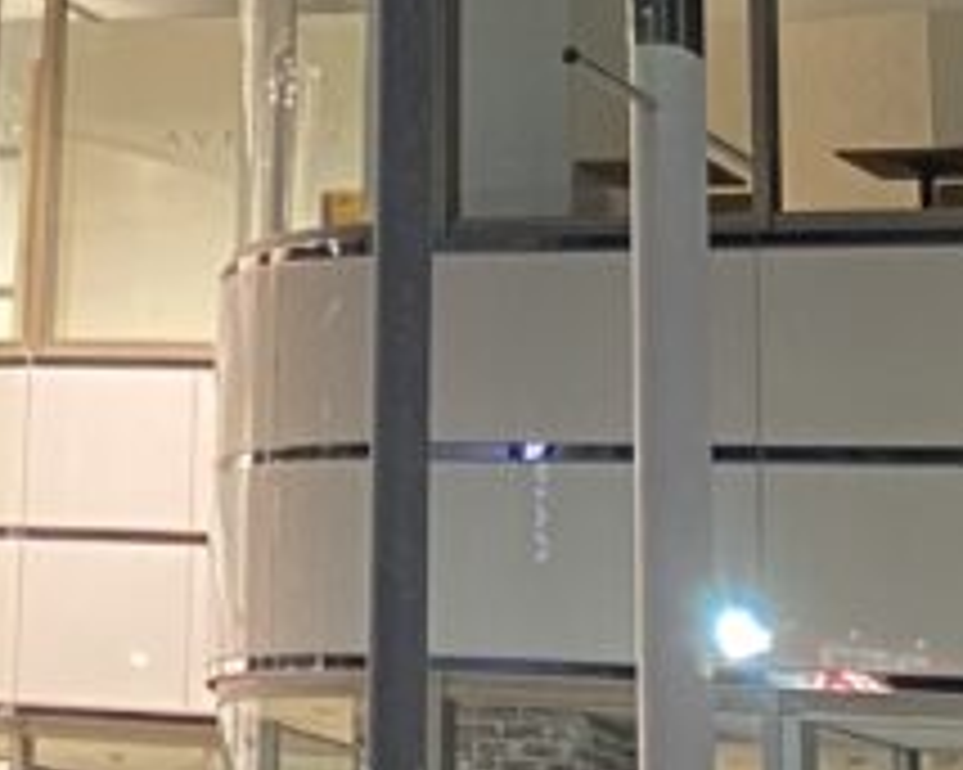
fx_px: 4330
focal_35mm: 152
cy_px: -950
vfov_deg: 9.3
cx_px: -518
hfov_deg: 12.1
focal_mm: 4.25
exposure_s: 1/50
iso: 500
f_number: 1.8
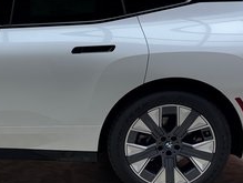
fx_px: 492
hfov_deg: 26.4
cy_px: 118
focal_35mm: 70
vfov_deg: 21.0
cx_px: 3
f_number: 1.78
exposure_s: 1/148
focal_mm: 6.76
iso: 64
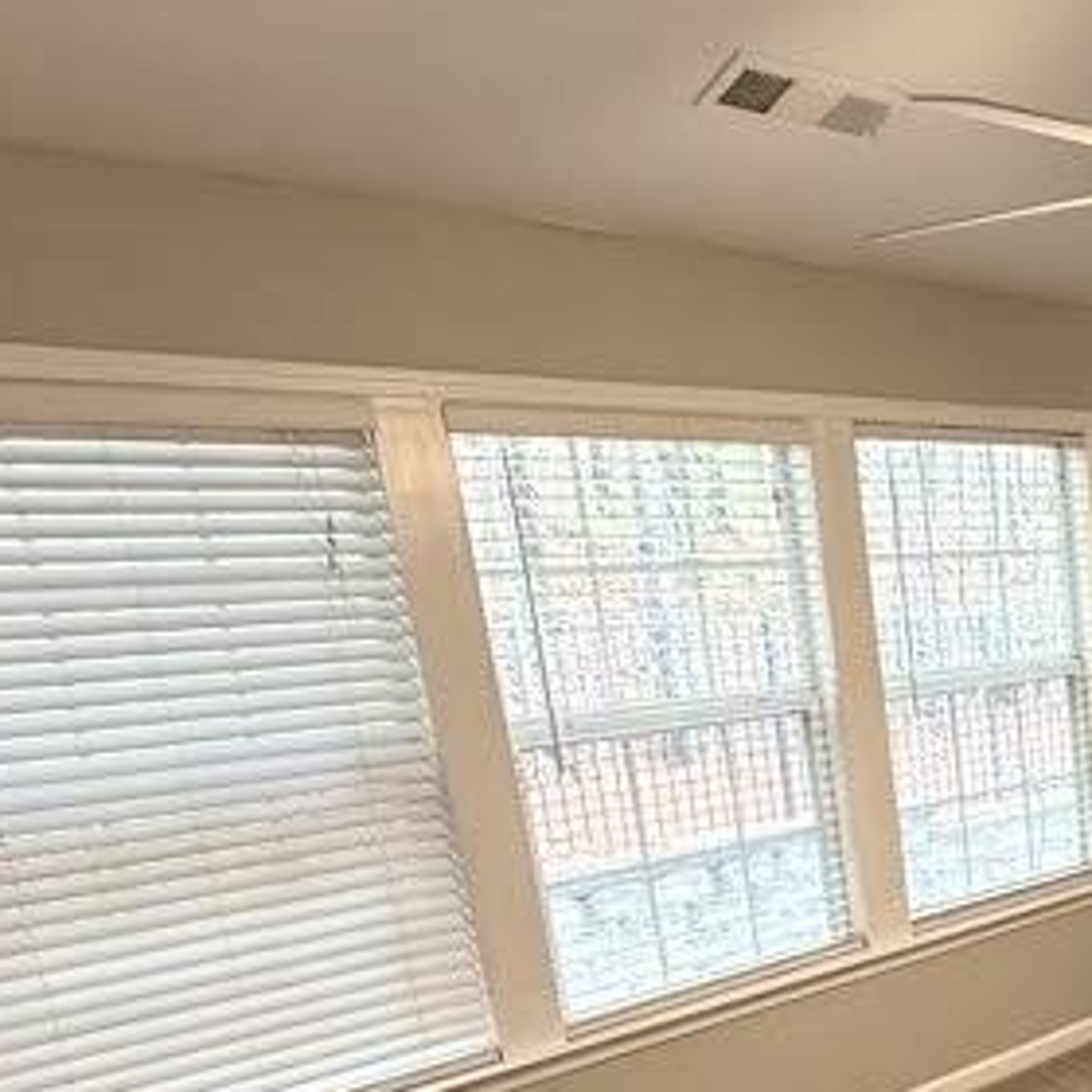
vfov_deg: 42.7
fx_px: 1321
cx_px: 1268
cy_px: 891
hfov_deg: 36.3
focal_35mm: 37
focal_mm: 2.22
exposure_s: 1/60
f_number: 2.2
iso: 200
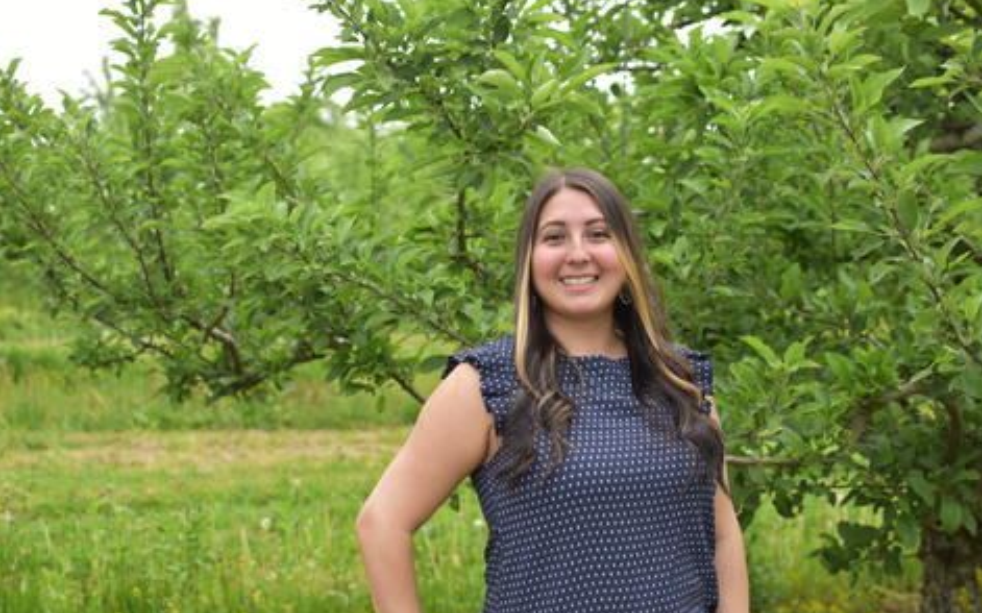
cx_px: 498
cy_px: 296
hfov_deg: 37.2
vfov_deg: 23.7
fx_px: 1459
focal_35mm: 55
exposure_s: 1/1000
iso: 200
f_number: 2.8
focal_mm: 35
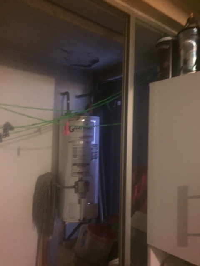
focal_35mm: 29
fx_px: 223
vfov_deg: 61.7
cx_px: 100
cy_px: 133
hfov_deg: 48.2
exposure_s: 1/15
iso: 640
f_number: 2.2
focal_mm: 4.15
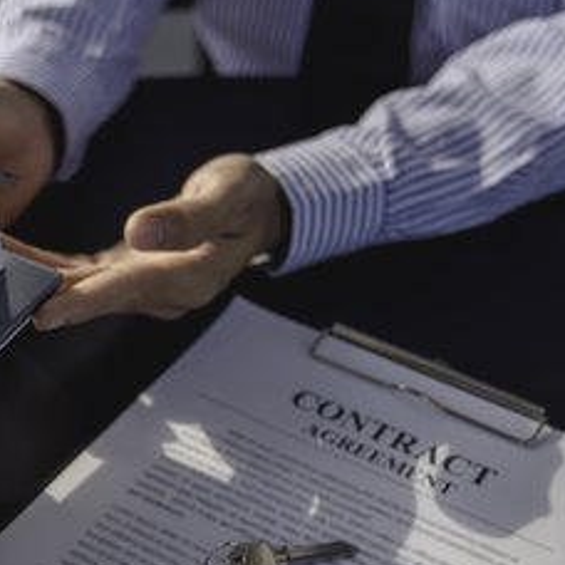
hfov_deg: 22.7
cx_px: 223
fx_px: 1403
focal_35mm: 76
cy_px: 401
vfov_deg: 22.6
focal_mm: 34
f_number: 3.2
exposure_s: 1/320
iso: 125
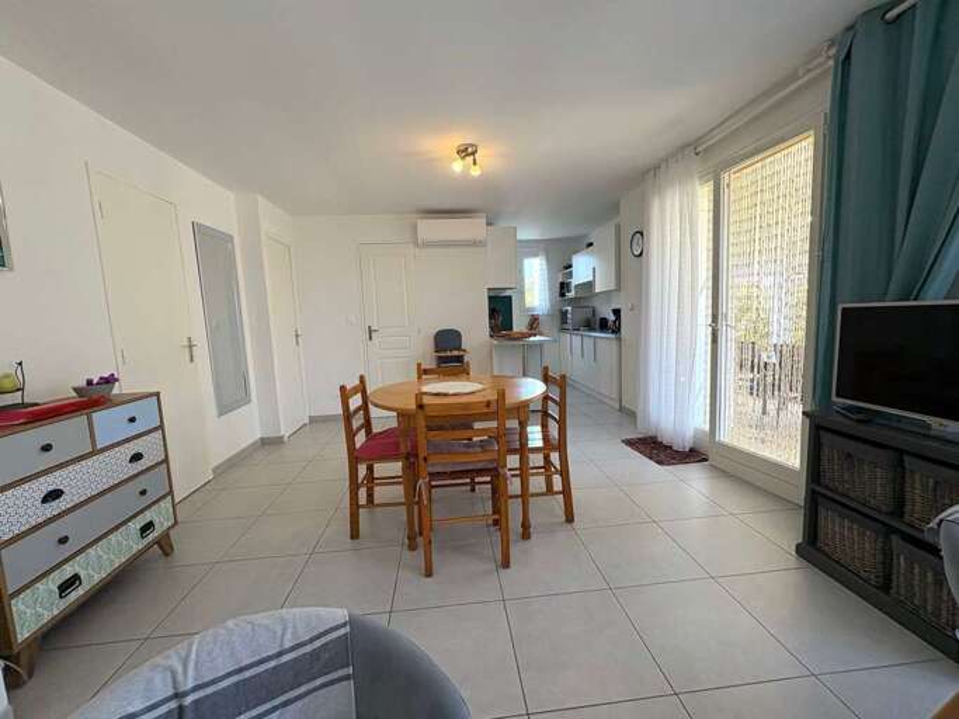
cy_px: 360
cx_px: 480
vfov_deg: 85.7
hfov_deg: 102.1
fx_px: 388
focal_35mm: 14
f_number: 2.2
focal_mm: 2.22
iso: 80
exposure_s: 1/108
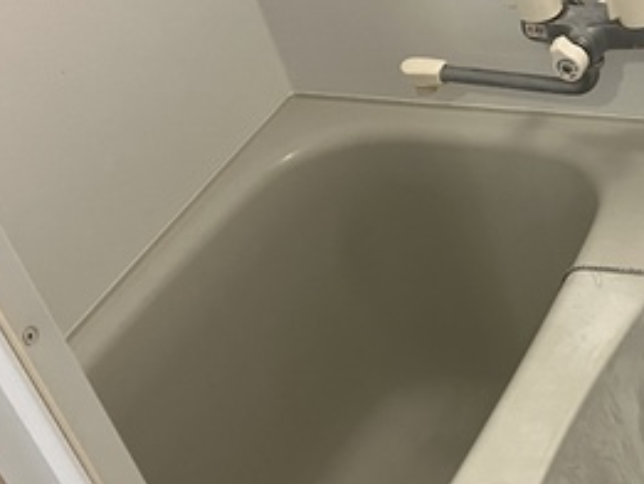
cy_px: 265
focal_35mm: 75
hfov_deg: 25.1
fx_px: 1396
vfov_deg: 19.6
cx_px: 592
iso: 125
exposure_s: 1/50
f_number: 1.8
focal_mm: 3.99
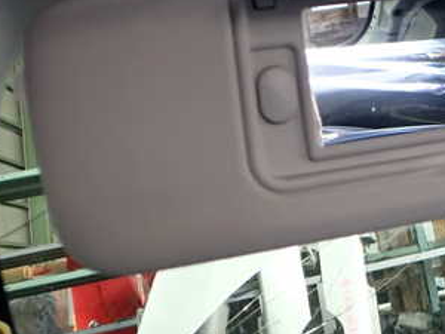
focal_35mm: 60
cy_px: 19
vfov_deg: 23.6
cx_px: 399
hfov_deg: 30.8
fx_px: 771
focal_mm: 5.4
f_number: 2.3
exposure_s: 1/60
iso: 320
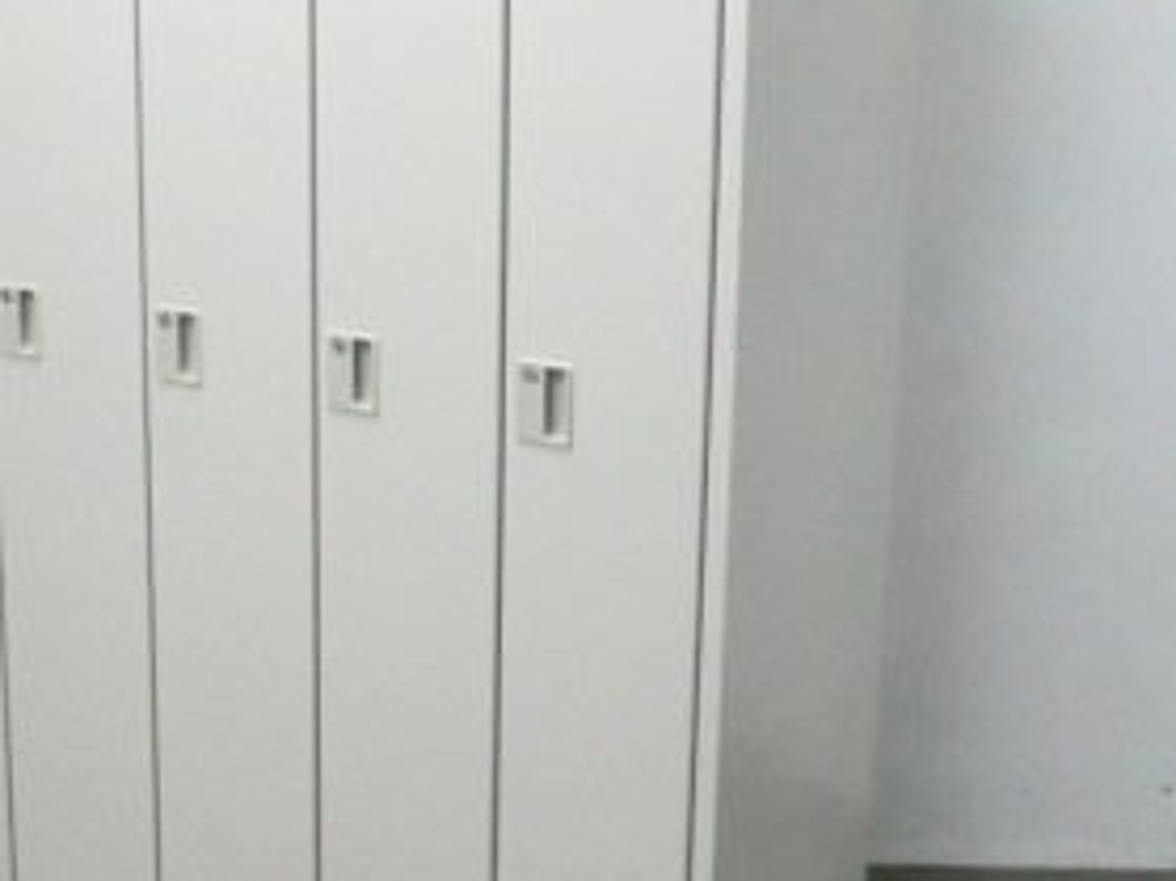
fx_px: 2105
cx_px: 405
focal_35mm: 62
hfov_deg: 31.0
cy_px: 282
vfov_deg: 23.5
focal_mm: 4.9
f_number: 3.2
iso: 640
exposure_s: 1/60
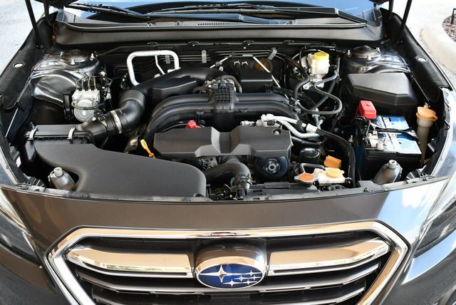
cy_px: 152
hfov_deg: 53.1
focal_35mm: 36
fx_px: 456
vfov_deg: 36.9
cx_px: 228
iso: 720
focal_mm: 18
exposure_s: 1/250
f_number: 3.5
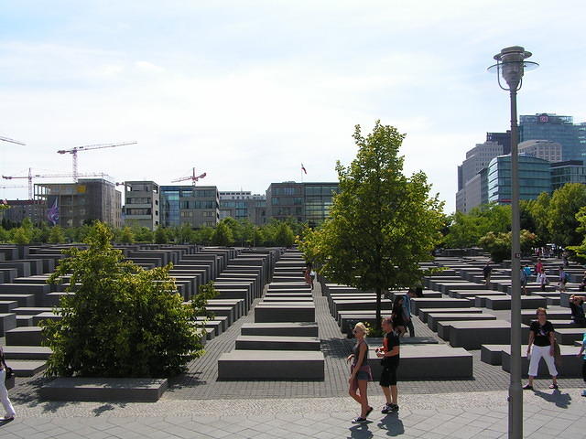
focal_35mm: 38
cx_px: 293
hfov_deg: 49.0
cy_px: 220
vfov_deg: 37.7
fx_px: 643
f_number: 5.6
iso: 50
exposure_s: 1/400
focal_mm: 6.3
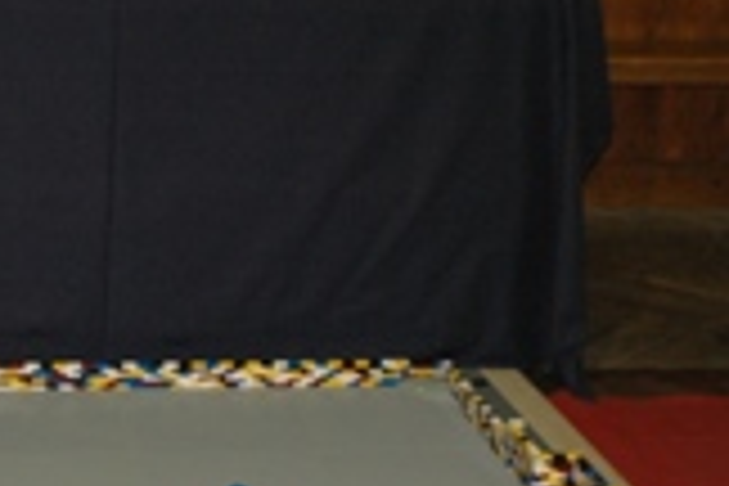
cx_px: -54
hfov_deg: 21.3
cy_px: 284
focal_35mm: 91
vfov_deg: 15.0
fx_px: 1843
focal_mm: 22
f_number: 3.8
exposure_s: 1/60
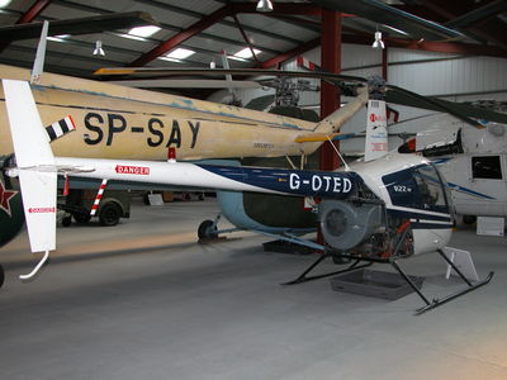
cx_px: 254
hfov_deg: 52.6
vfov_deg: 40.7
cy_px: 190
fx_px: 513
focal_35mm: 35
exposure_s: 1/60
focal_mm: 8.9
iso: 200
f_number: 2.8
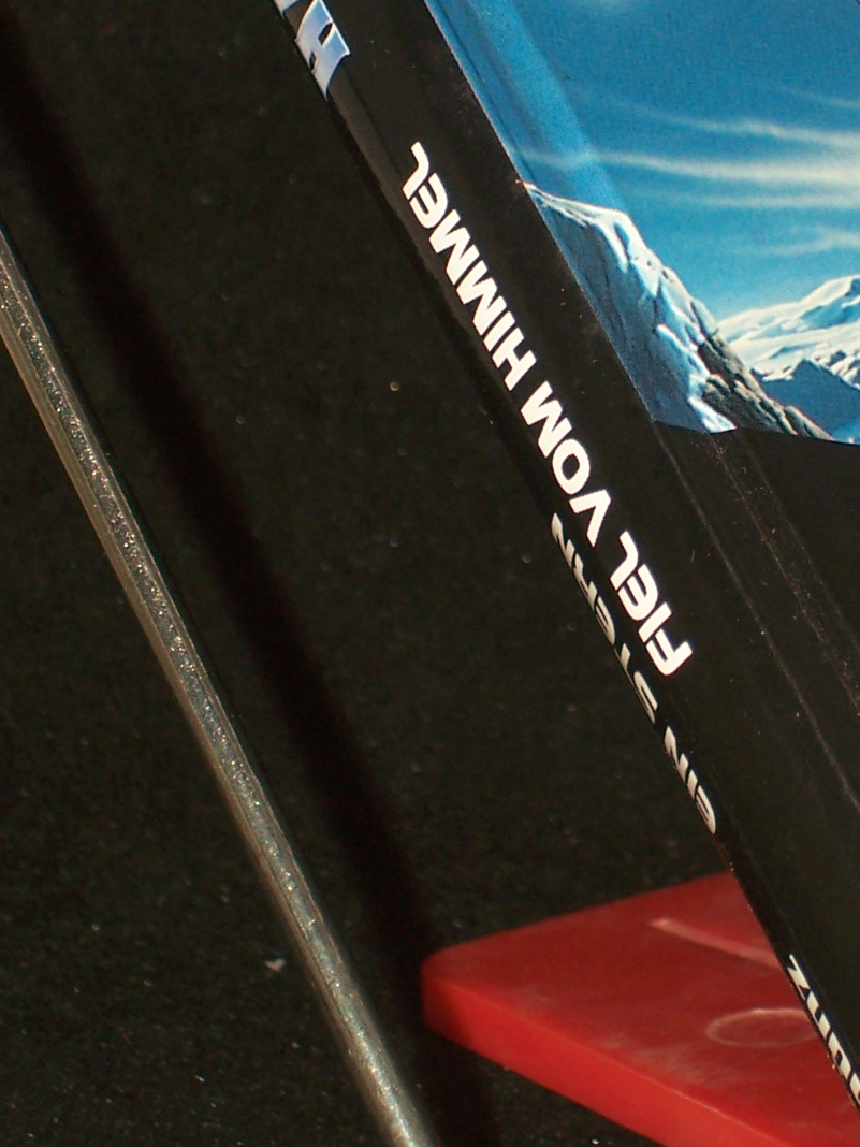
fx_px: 7288
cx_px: 744
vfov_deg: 9.0
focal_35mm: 220
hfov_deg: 6.7
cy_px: 153
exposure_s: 1/100
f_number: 4.6
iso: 80
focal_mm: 16.8
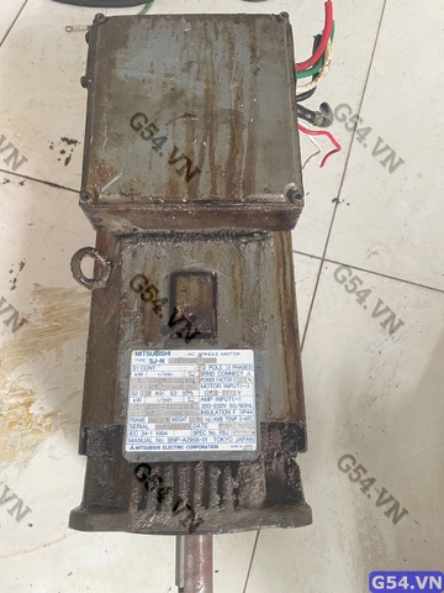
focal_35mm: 26
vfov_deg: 67.3
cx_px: 222
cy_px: 296
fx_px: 445
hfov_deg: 53.1
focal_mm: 4.2
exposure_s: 1/60
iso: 200
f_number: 1.6
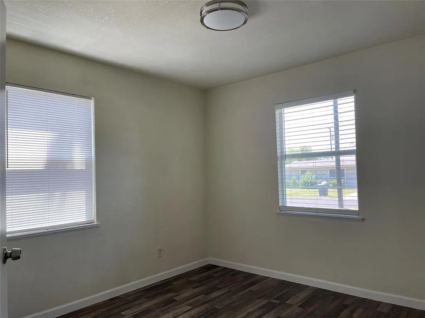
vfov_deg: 53.1
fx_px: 319
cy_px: 159
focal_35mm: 26
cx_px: 212
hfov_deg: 67.3
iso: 40
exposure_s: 1/121
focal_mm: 5.1
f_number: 1.6
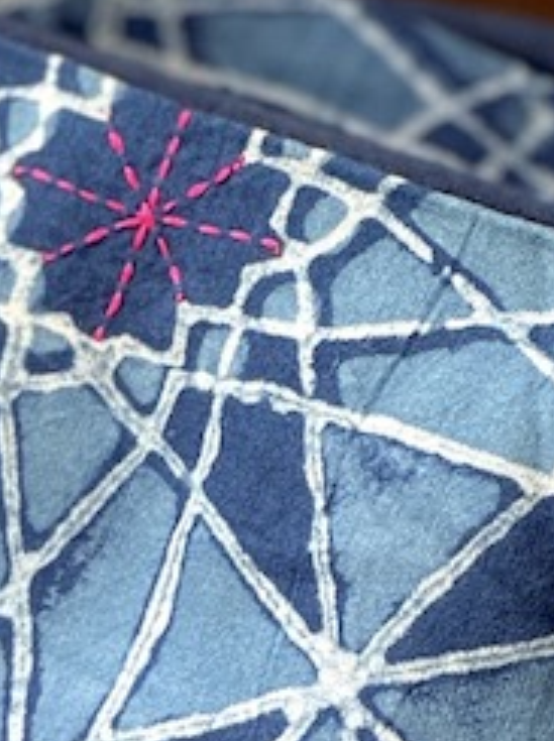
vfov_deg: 5.5
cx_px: -2
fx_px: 7659
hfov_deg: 4.1
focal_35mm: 358
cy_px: 1349
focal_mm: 9
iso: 160
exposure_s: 1/99
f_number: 2.8
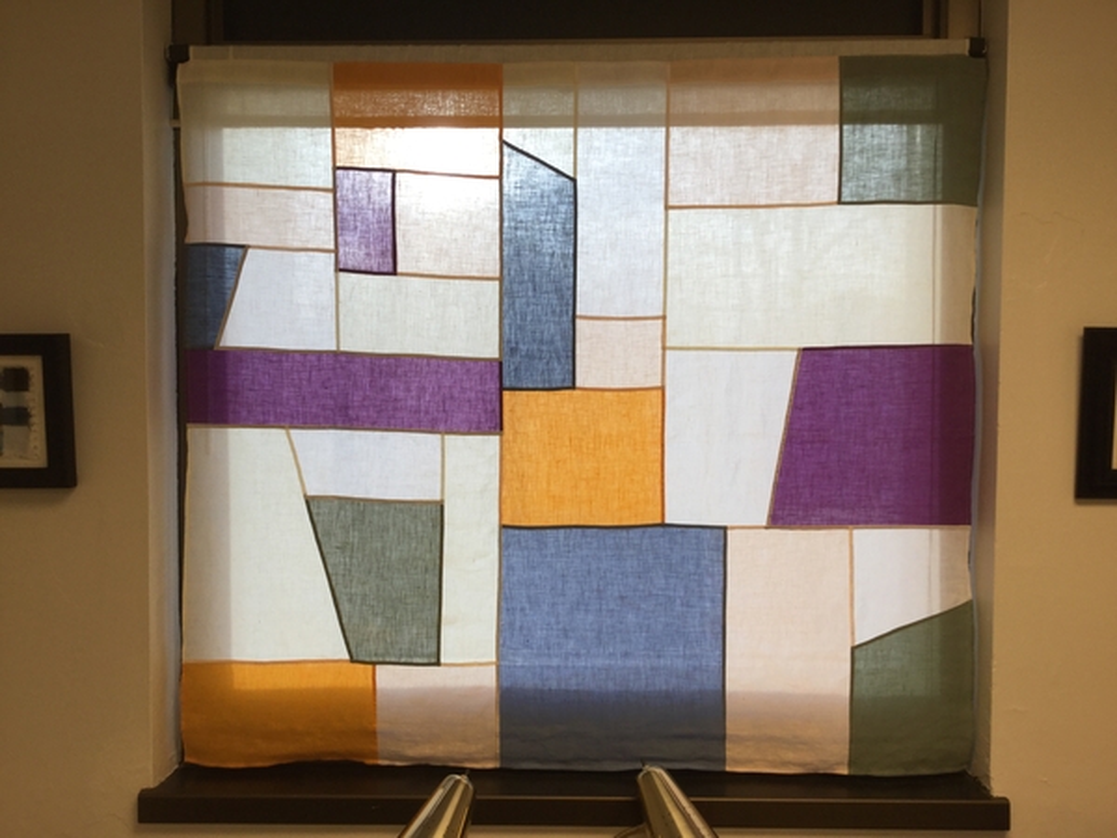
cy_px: 419
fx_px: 1000
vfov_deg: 45.4
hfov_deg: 58.4
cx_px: 558
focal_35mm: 31
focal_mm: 3.3
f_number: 2.4
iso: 25
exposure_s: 1/60
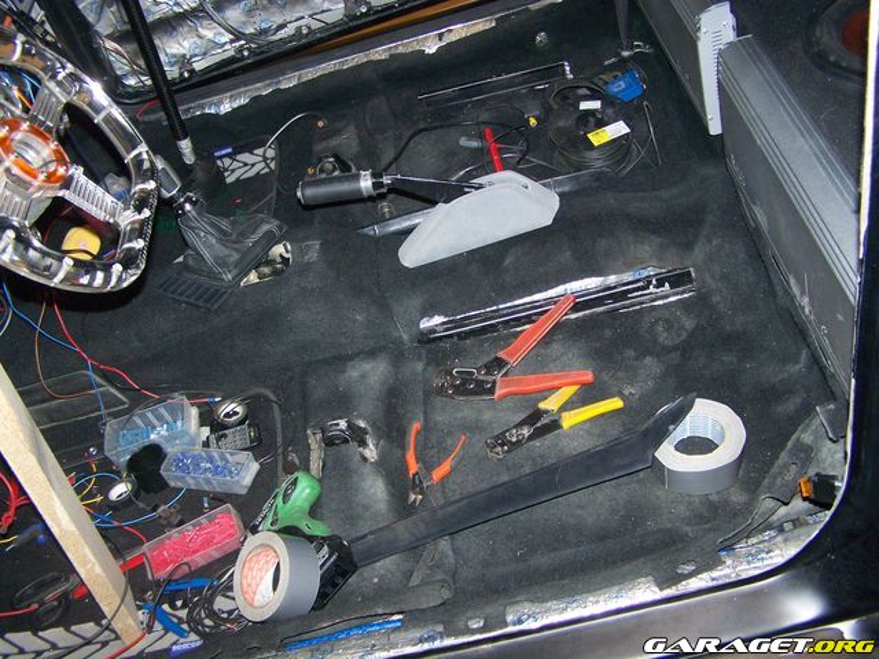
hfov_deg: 49.0
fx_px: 965
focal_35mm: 38
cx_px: 440
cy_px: 330
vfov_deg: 37.7
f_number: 2.8
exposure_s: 1/60
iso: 160
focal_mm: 6.3
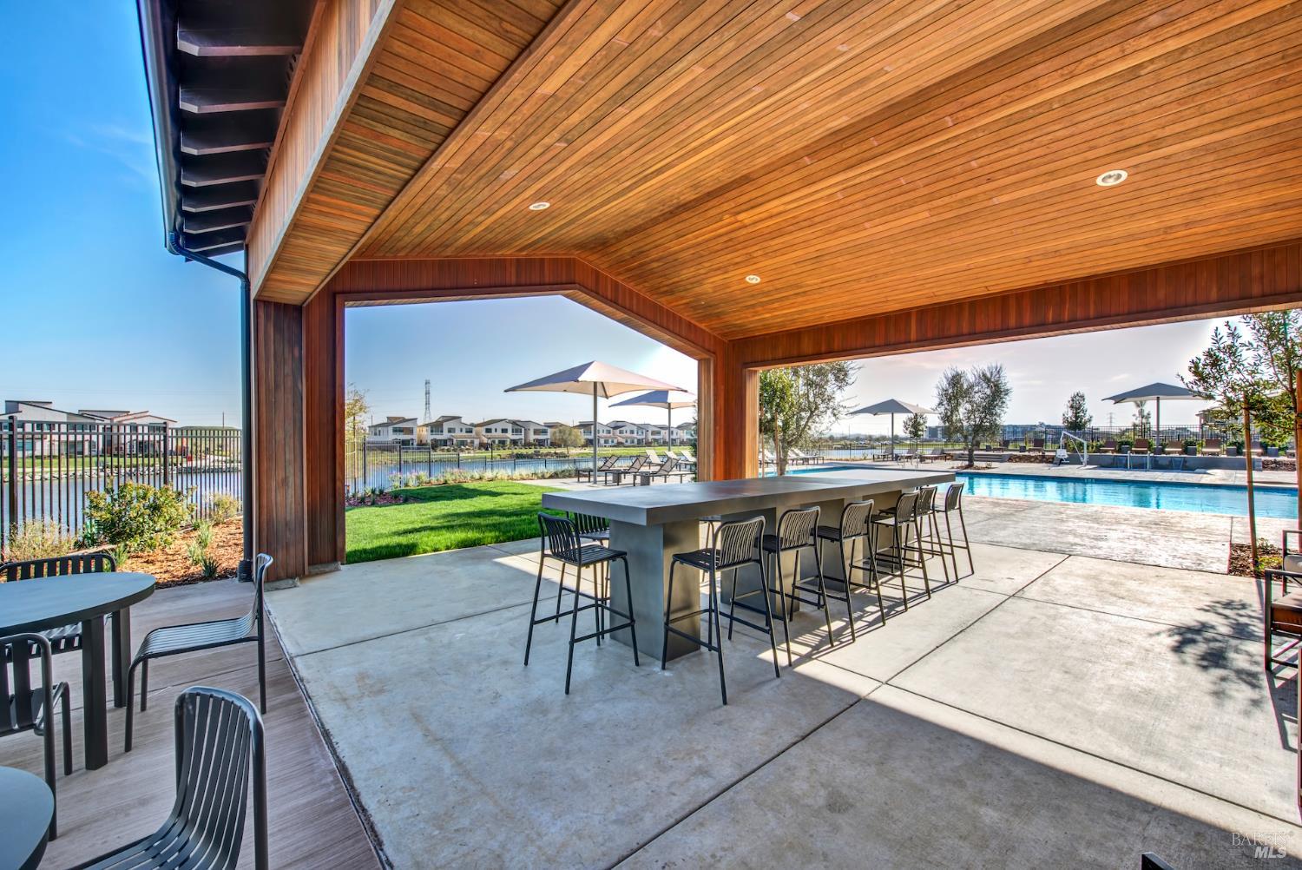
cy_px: 435
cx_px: 651
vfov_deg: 81.3
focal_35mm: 14
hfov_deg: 104.2
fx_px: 507
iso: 100
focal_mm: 14
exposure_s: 1/50
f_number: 14
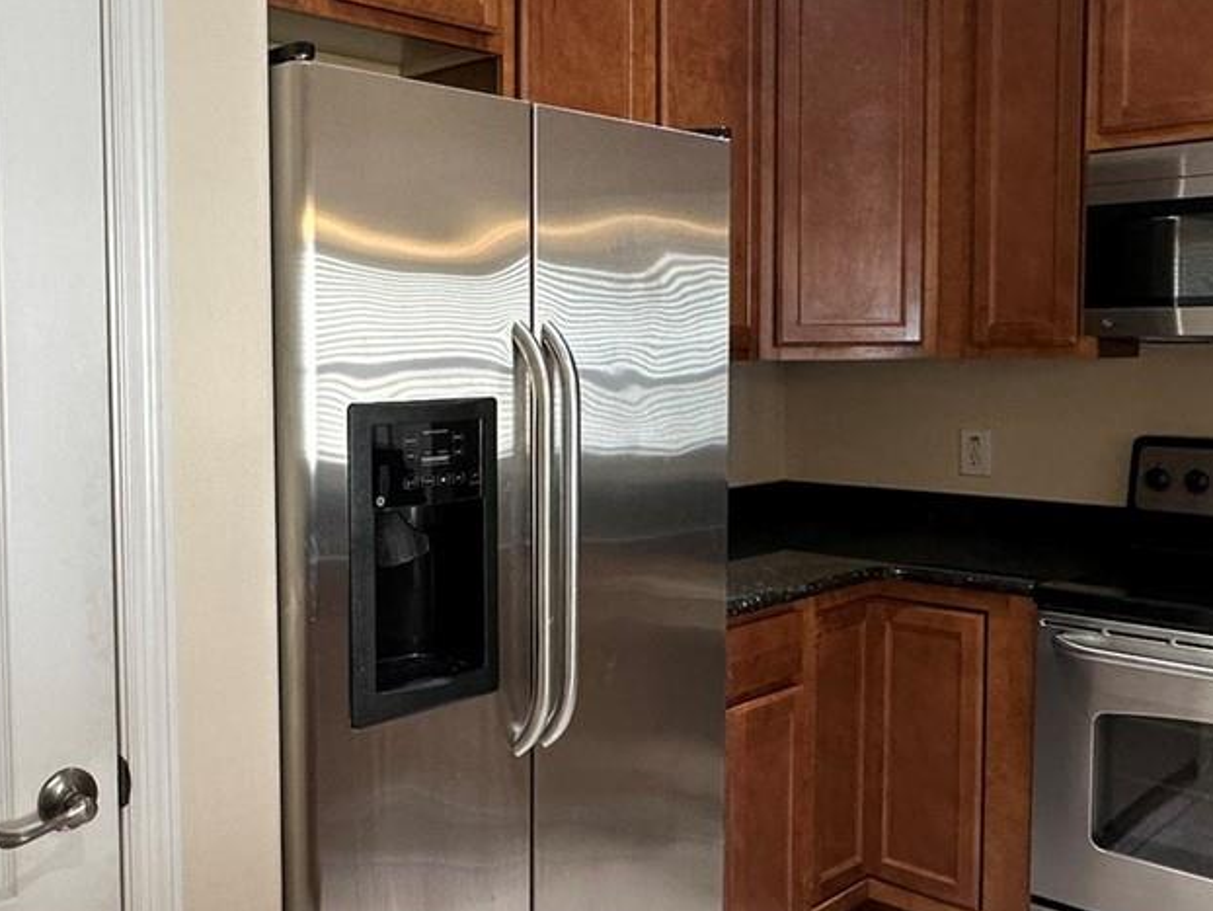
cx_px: 413
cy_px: 414
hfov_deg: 50.5
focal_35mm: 36
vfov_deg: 39.6
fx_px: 1262
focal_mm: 2.22
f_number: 2.2
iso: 160
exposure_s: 1/120
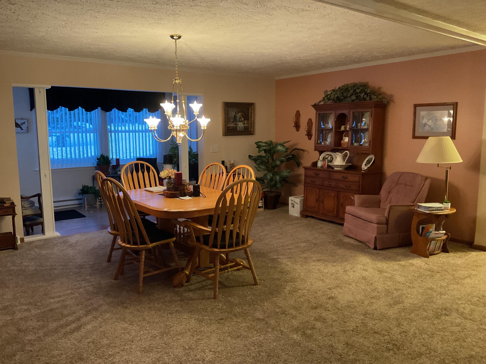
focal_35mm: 29
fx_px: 407
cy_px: 182
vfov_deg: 48.2
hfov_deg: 61.7
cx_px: 243
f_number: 1.8
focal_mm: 3
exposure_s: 1/30
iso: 400
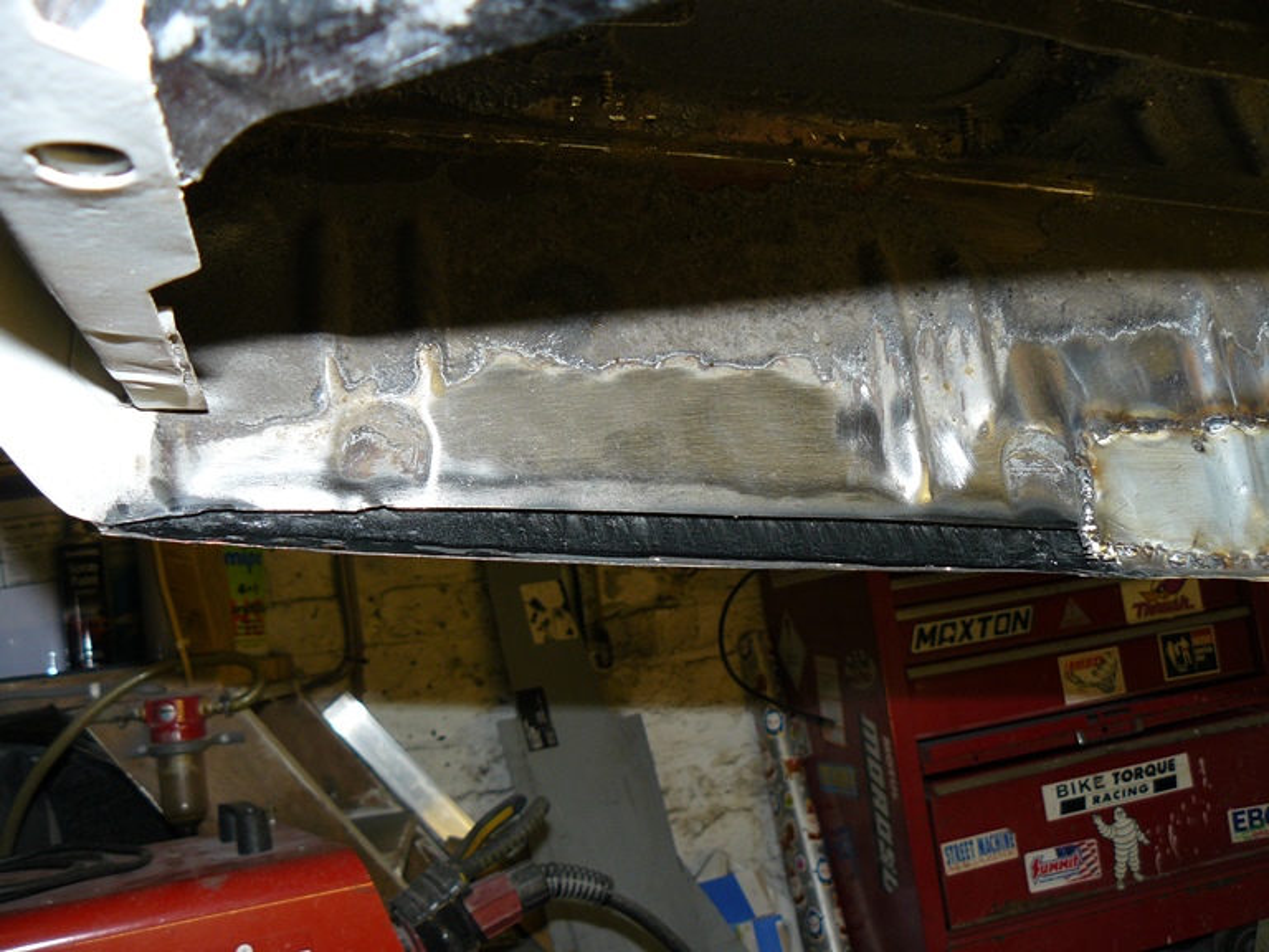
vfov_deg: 39.7
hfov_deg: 51.4
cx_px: 634
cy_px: 476
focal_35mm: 36
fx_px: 1320
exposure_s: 1/30
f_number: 2.8
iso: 100
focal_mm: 6
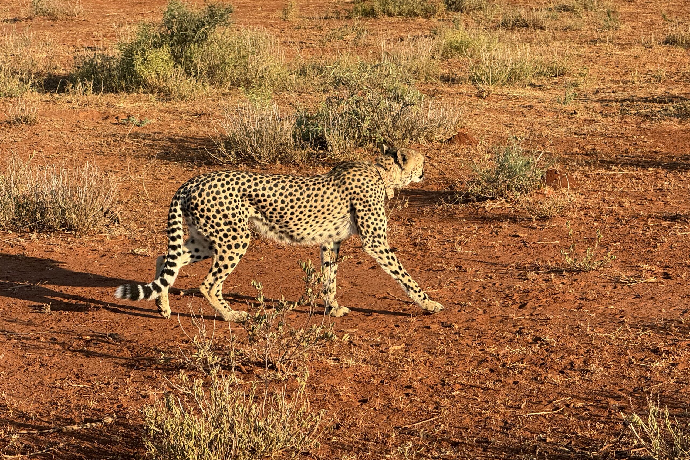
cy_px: 241
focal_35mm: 125
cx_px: 345
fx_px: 2396
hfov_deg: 16.4
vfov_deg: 11.0
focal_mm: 15.66
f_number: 2.8
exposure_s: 1/567
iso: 50
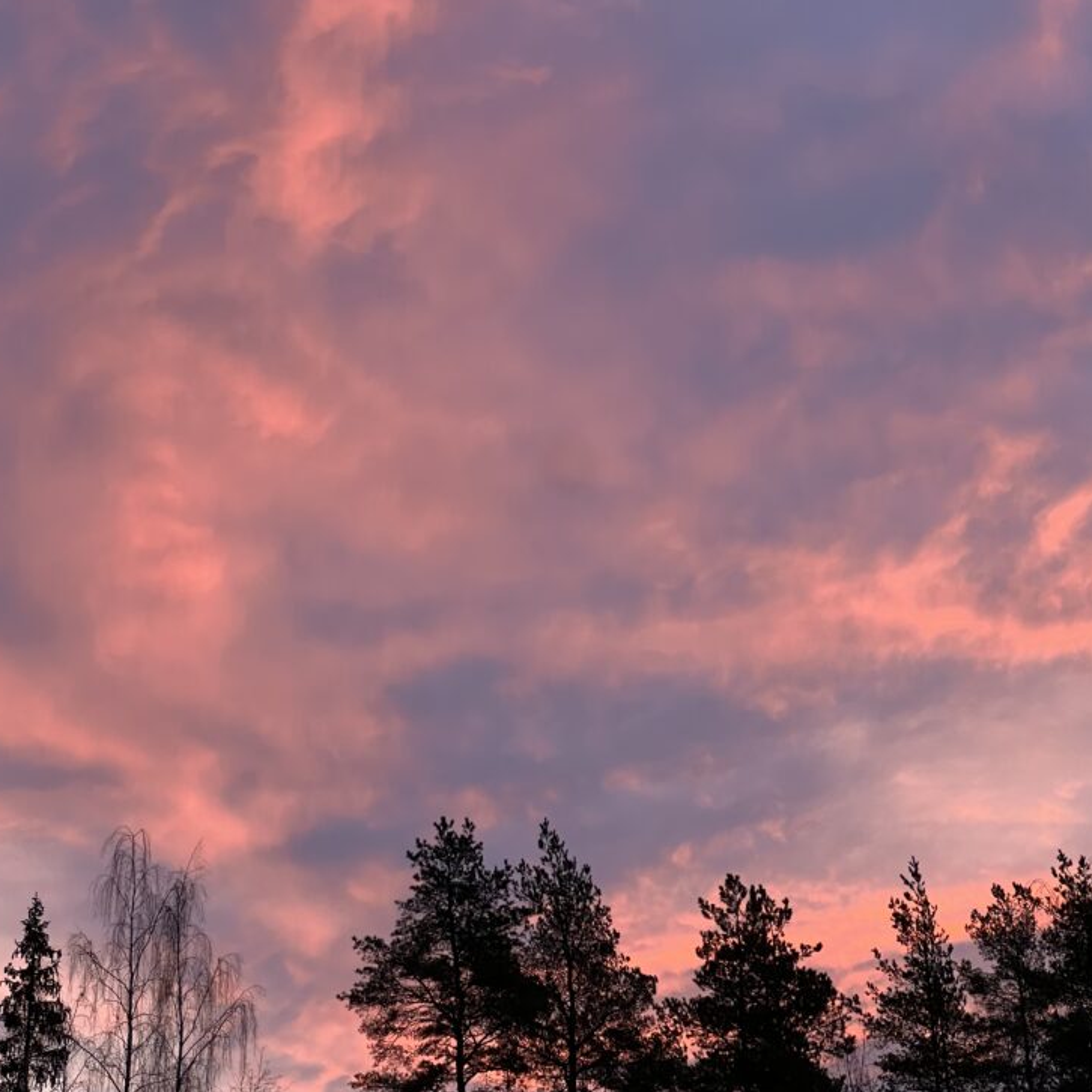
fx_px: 3426
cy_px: 517
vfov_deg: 18.1
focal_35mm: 96
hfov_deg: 18.1
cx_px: 532
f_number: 2.8
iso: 160
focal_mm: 9
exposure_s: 1/99
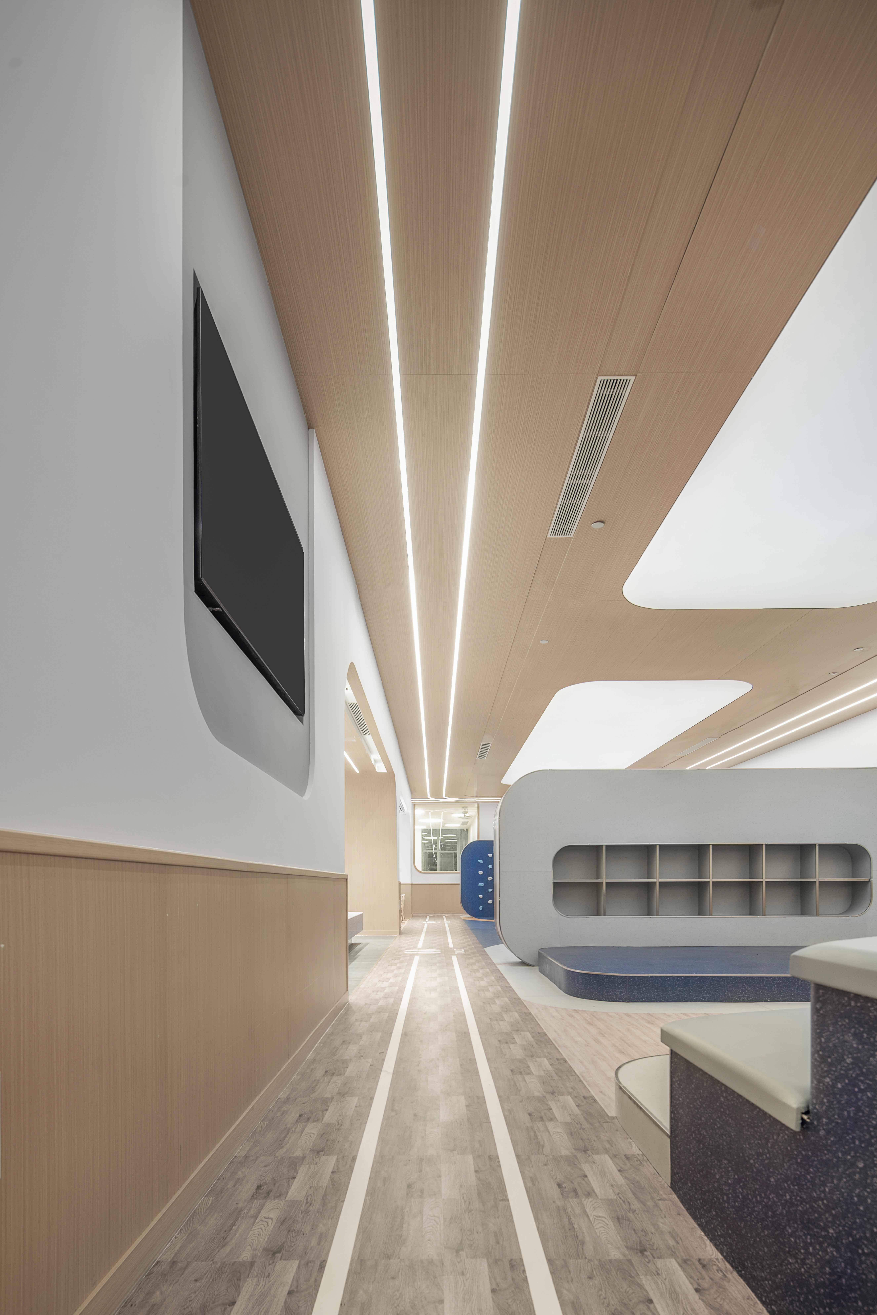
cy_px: 658
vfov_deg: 93.3
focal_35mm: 17
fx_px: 621
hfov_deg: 70.5
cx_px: 438
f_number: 8
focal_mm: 17
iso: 100
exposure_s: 1/2
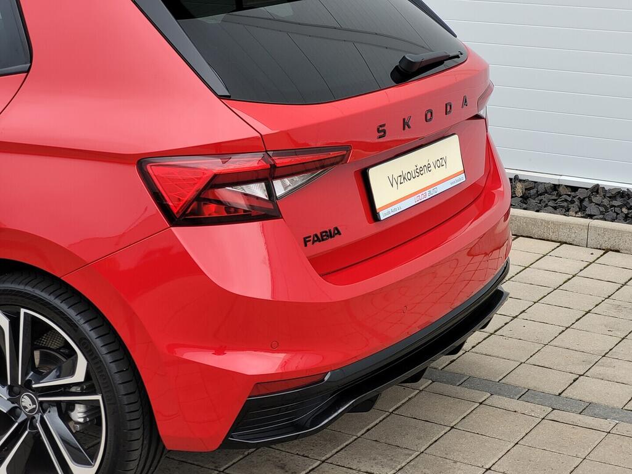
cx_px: 316
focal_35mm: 76
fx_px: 1388
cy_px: 237
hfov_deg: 25.7
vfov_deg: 19.4
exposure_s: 1/50
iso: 32
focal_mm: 7.12
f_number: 2.4
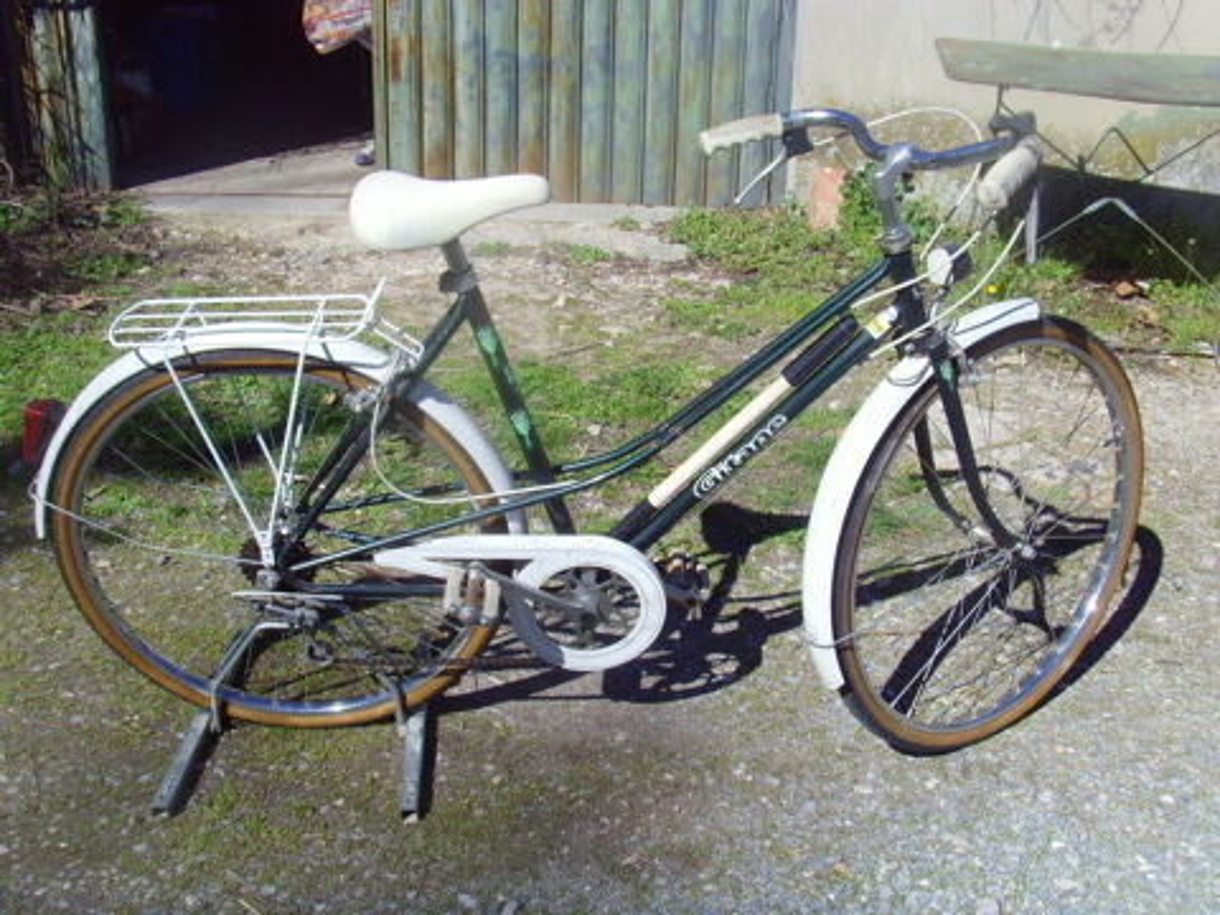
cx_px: 610
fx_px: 1375
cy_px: 458
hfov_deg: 47.9
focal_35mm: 39
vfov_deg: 36.8
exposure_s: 1/350
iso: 80
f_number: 6.3
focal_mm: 6.6
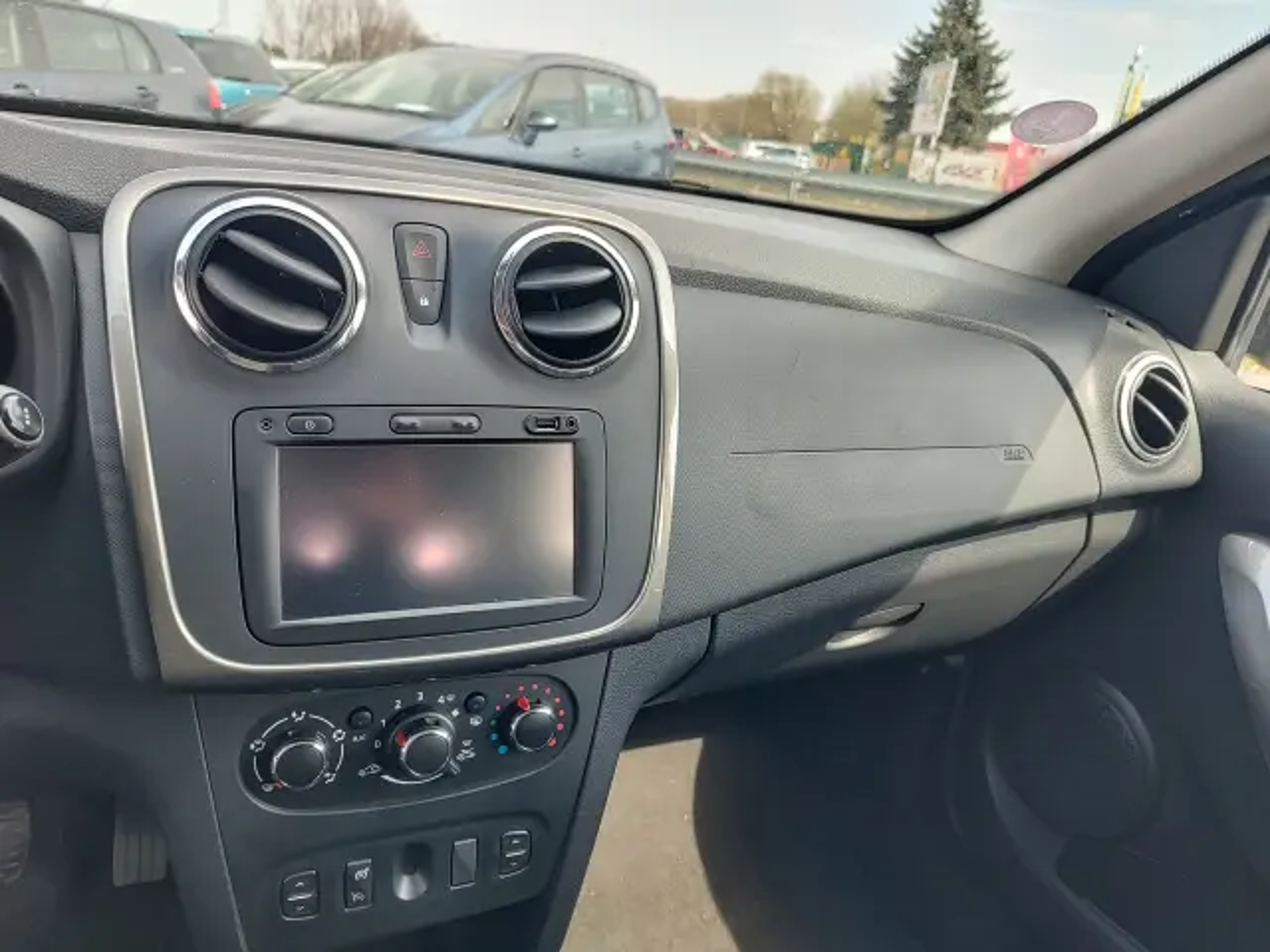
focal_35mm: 23
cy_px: 476
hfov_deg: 73.9
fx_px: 844
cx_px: 635
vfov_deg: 58.9
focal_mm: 5.56
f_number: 1.8
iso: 100
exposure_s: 1/276
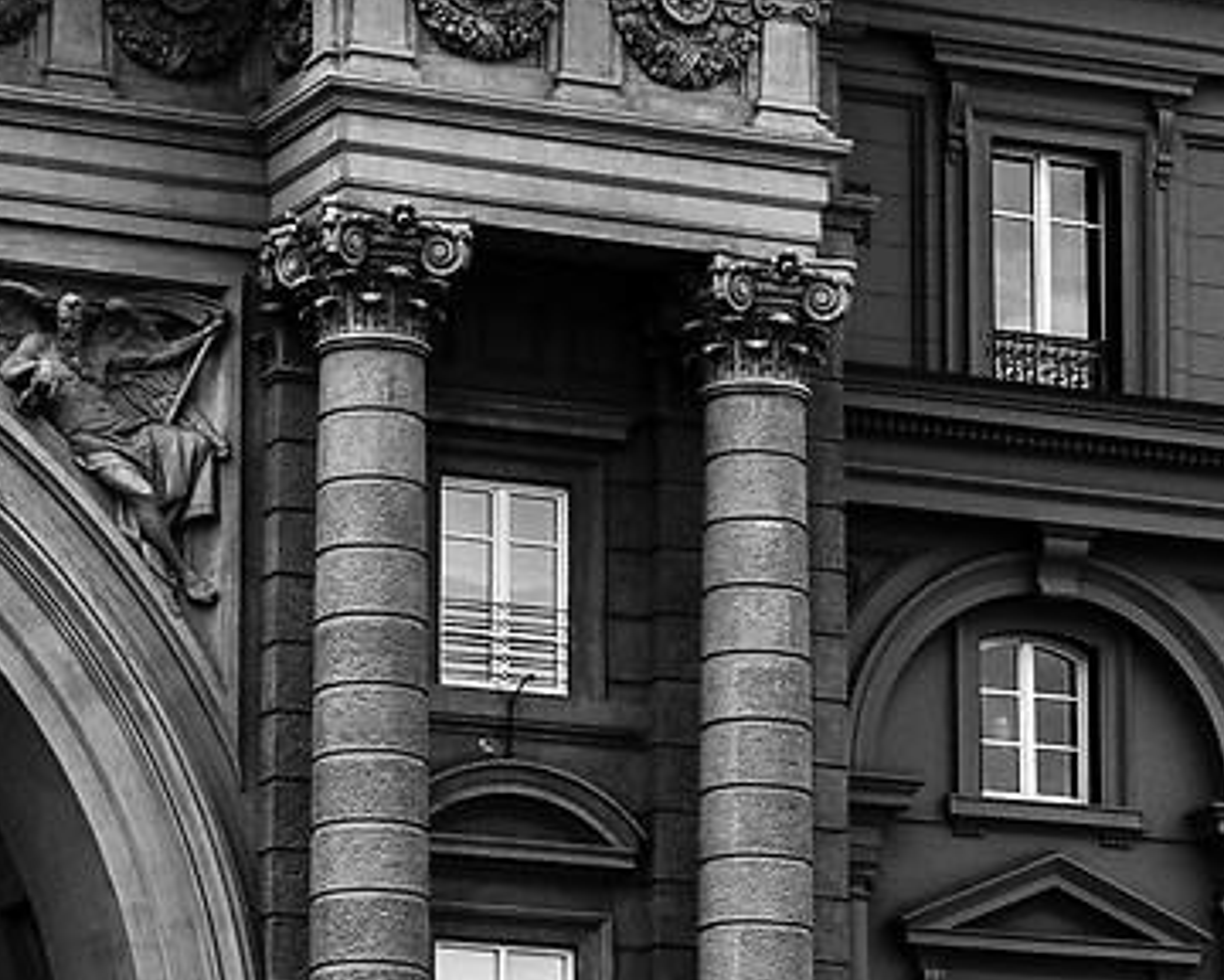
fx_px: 7933
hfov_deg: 8.6
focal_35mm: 219
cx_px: 1931
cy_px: 1120
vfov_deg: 7.0
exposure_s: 1/80
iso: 100
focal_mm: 35
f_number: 9
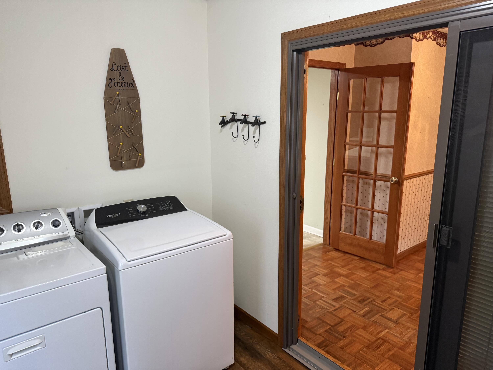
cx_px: 246
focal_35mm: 24
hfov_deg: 71.6
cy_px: 185
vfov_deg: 56.8
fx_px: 342
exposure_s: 1/60
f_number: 1.78
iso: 320
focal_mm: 6.76
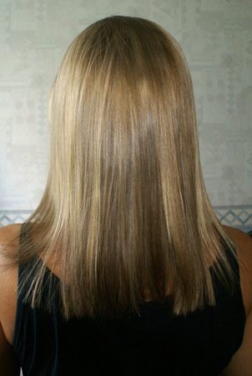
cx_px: 126
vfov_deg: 61.8
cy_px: 188
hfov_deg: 43.8
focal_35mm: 30
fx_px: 314
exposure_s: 1/60
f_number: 5.6
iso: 400
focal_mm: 20
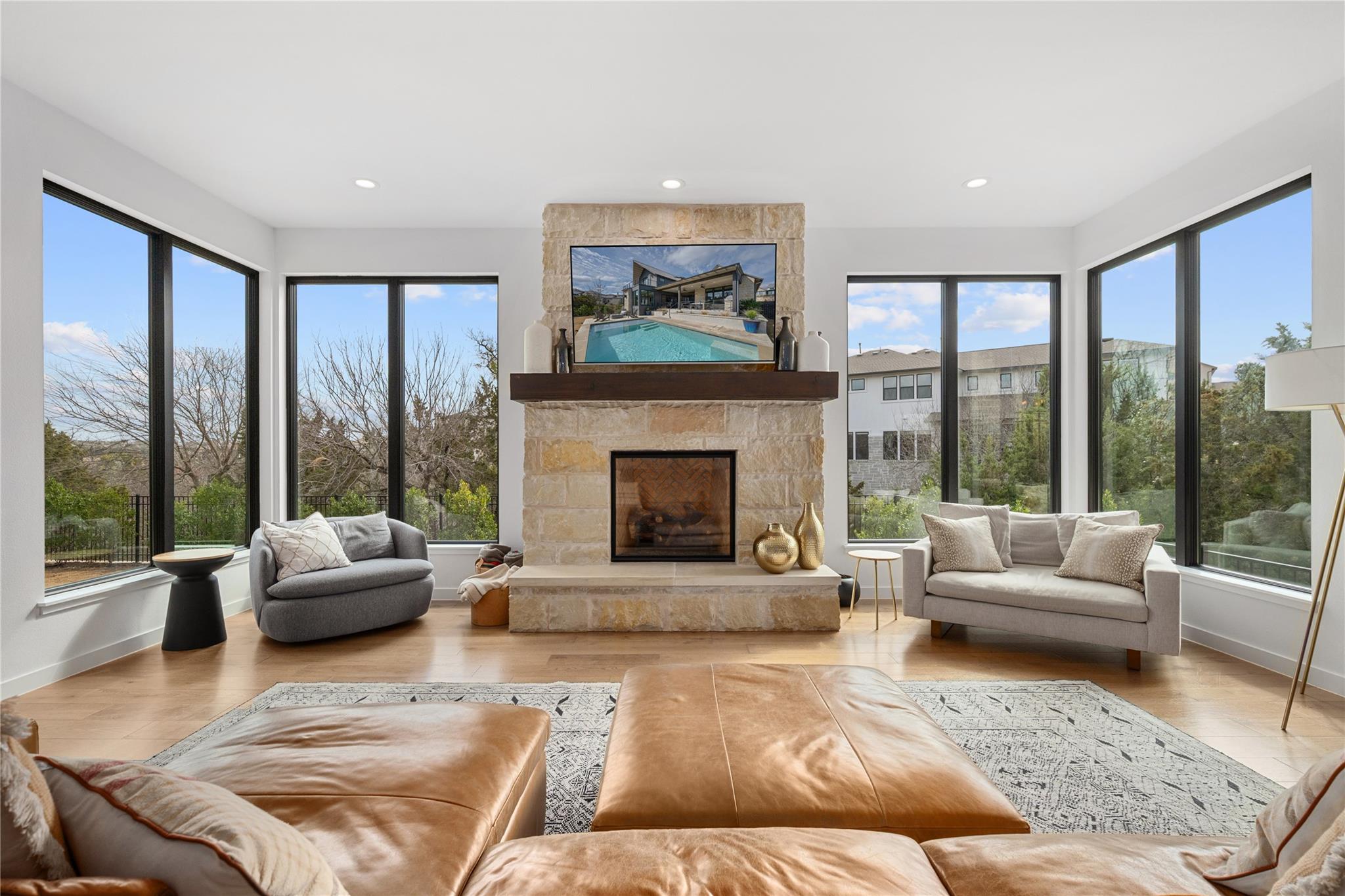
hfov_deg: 95.0
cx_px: 672
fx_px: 616
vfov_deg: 72.0
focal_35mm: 16
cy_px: 448
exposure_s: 1/80
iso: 800
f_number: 8
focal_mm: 16.5
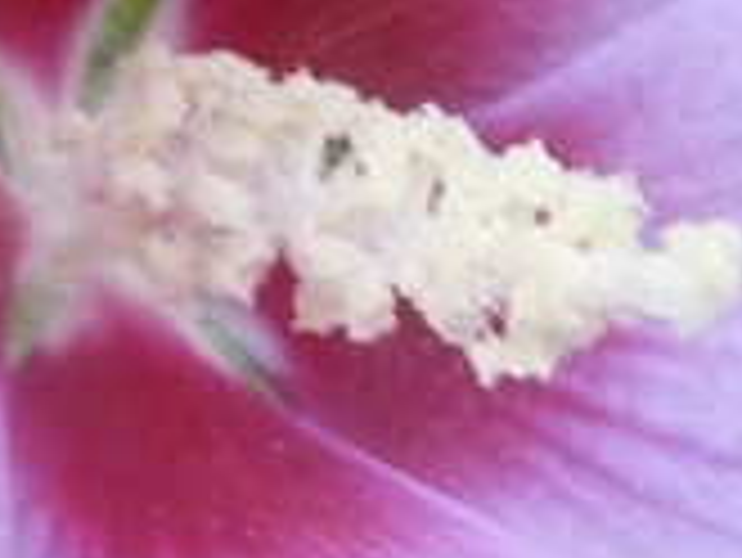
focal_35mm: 155
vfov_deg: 9.6
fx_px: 3325
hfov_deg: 12.6
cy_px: 248
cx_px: 31
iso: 160
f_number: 3.3
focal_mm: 4.1
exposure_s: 1/30
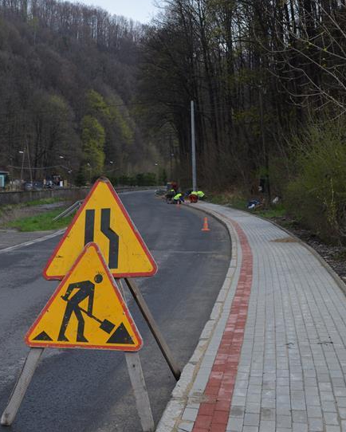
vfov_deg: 32.6
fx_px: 738
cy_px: 217
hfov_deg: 26.4
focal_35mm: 58
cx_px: 198
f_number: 8
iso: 180
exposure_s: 1/250
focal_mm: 29
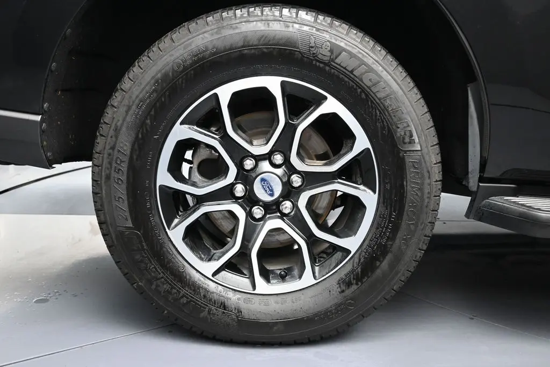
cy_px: 184
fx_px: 527
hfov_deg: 55.1
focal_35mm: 34
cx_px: 275
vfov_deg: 38.4
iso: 1600
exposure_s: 1/125
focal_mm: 23
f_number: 4.2
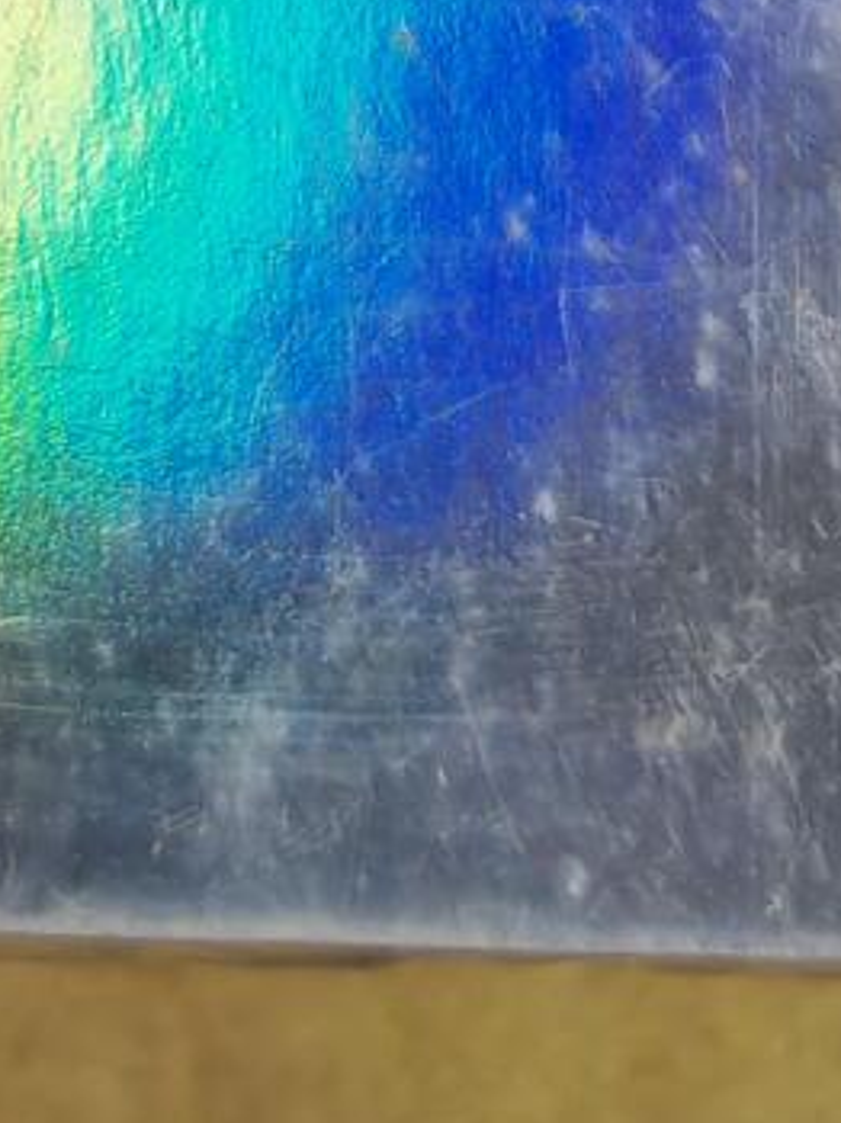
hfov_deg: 10.4
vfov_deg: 12.1
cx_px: -331
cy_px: -1341
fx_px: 4508
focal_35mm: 139
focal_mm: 5.53
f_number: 1.8
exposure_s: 1/100
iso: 100
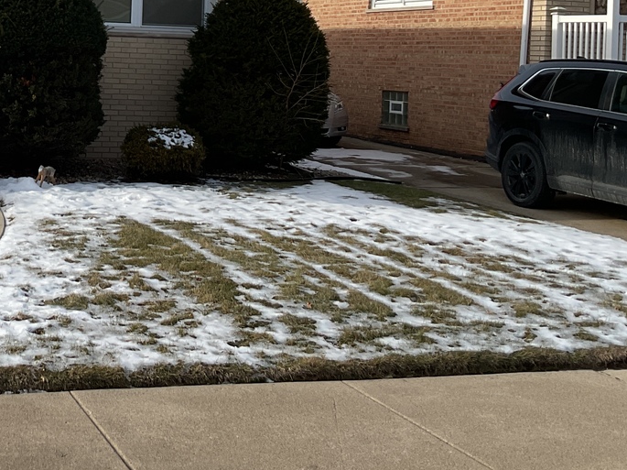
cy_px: 61
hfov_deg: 30.1
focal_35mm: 61
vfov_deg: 23.5
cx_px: 44
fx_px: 1104
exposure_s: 1/2141
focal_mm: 3
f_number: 1.8
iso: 16
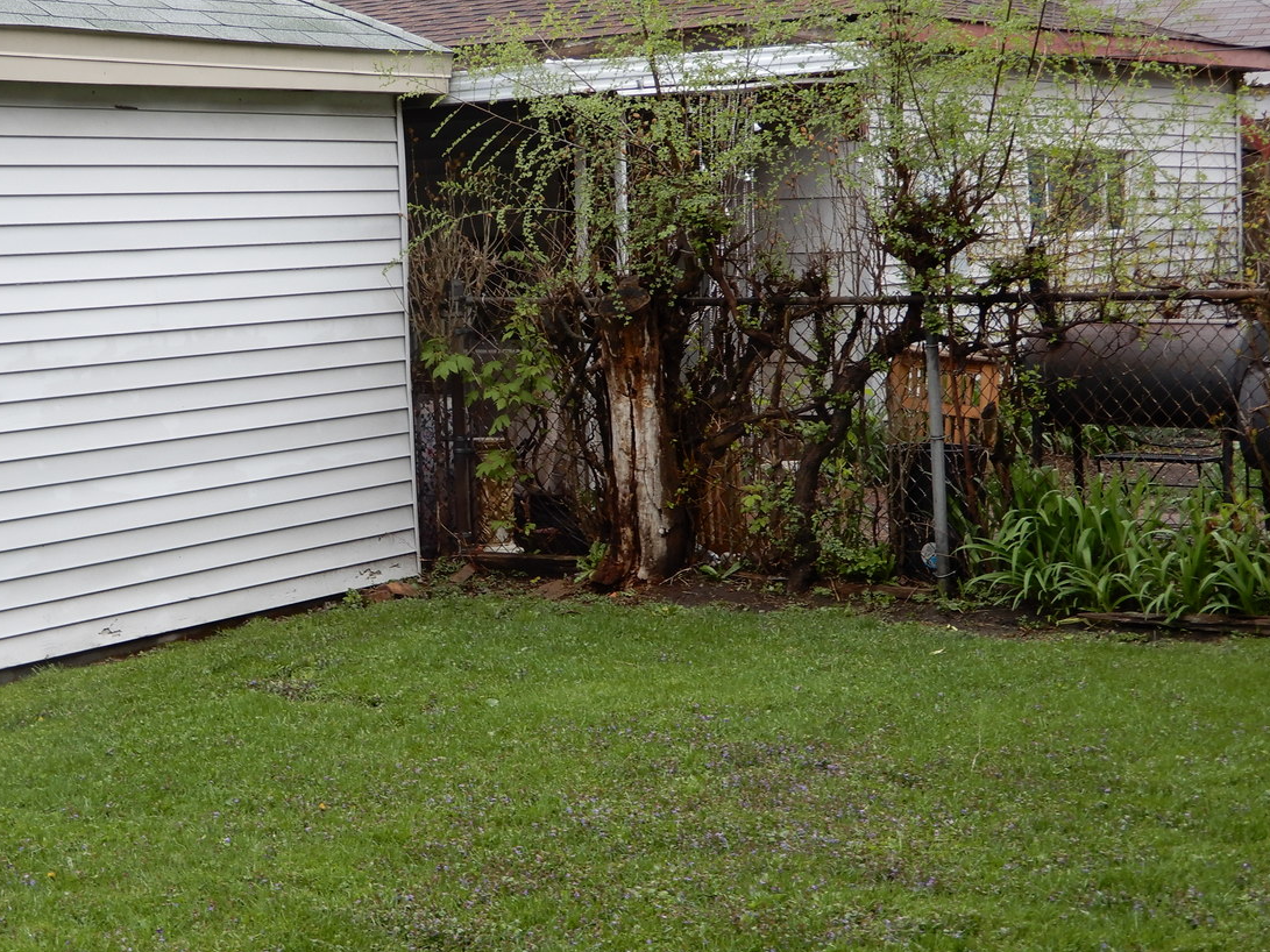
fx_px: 2421
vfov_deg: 22.2
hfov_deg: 29.2
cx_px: 454
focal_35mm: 66
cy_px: 459
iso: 80
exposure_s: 1/100
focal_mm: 8.9
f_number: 4
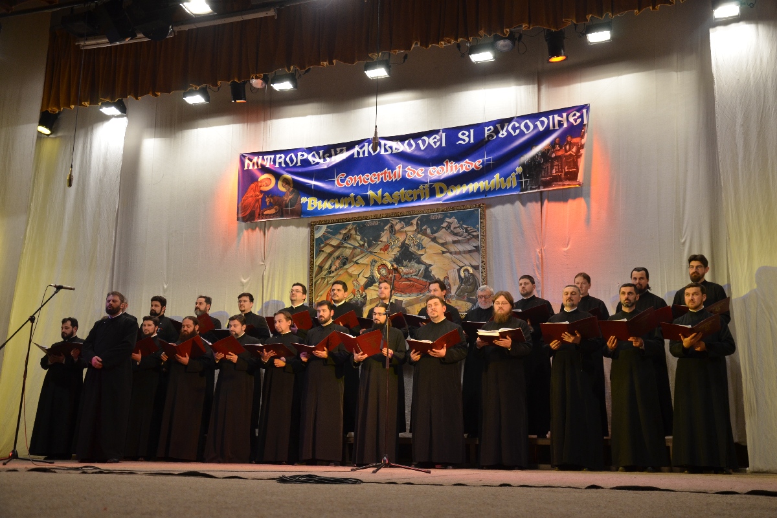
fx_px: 809
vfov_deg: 35.5
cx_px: 388
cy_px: 259
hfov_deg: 51.3
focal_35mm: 38
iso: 500
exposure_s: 1/100
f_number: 4
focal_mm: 25
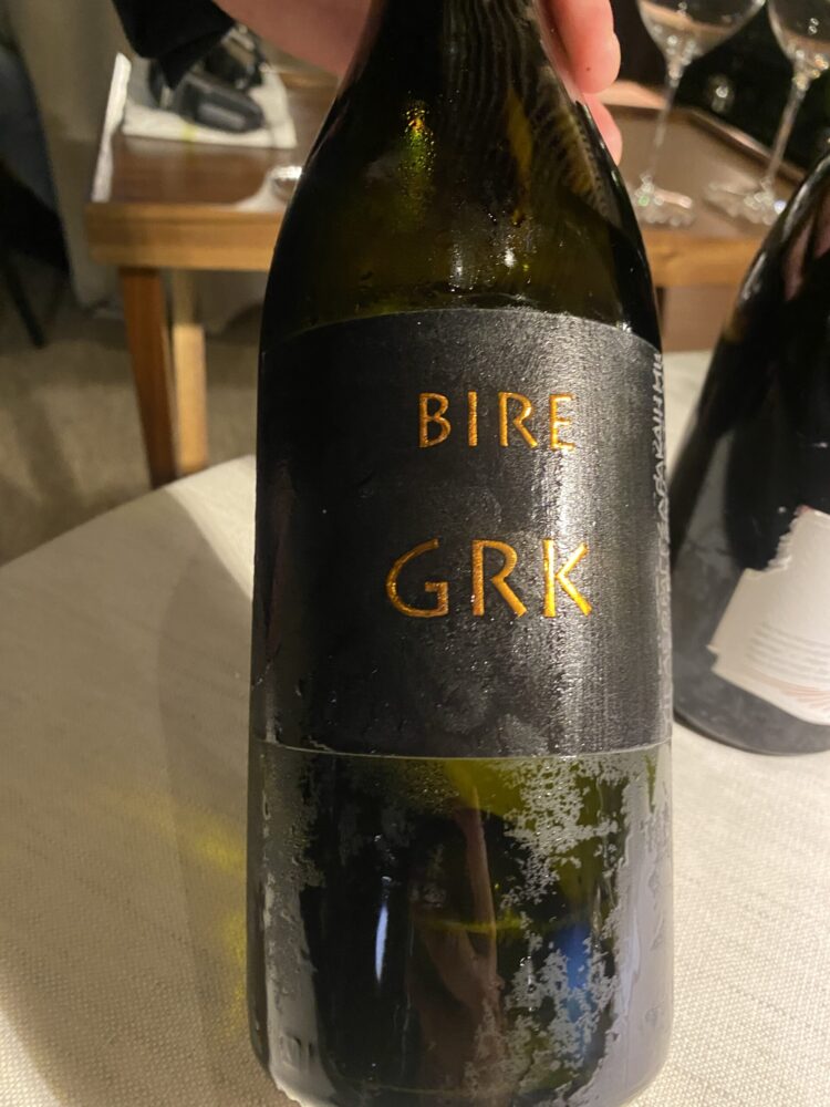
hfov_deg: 53.1
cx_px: 415
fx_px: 831
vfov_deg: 67.3
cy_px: 554
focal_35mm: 26
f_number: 1.8
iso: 500
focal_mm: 4.25
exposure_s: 1/26
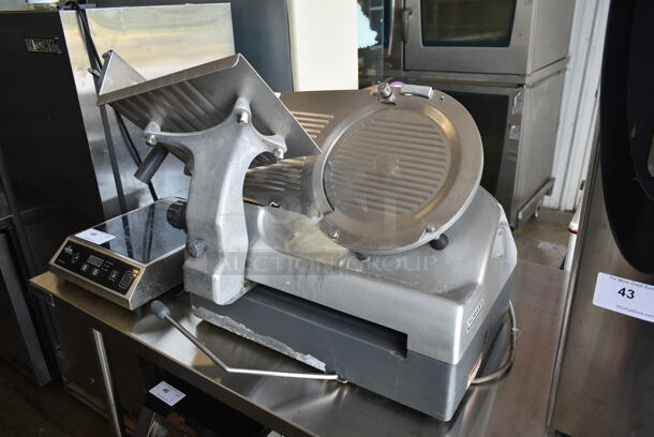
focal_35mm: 27
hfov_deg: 67.3
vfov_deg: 48.0
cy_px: 218
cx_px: 327
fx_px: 491
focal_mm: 18
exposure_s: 1/80
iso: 100
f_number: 4.5
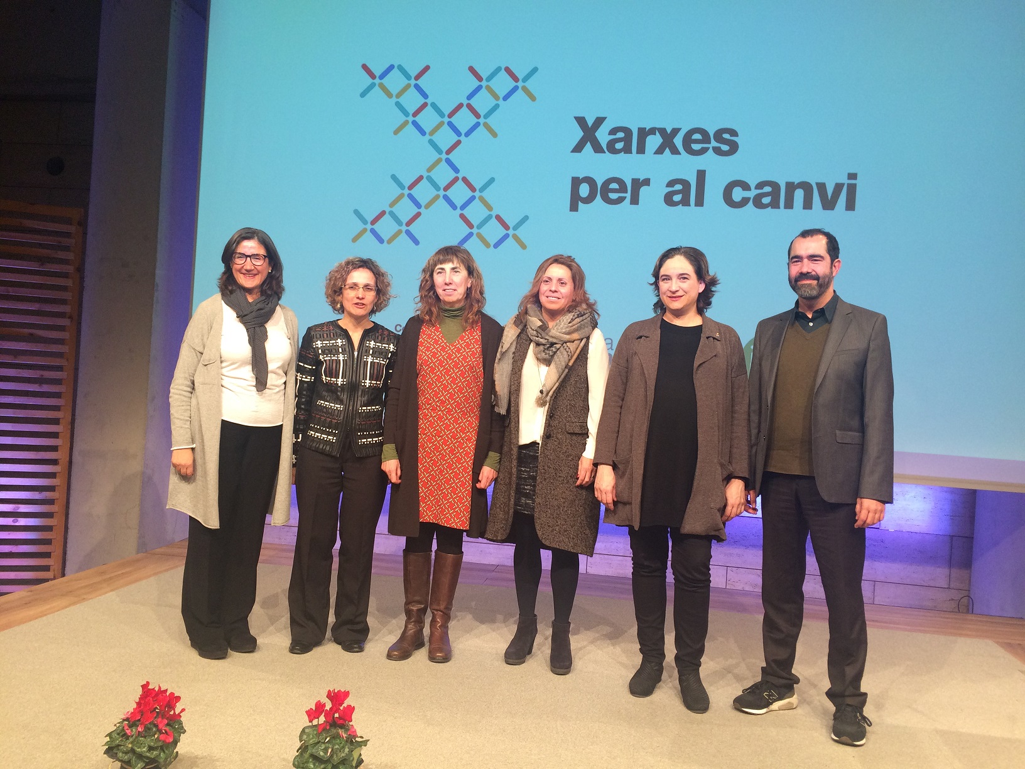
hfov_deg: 61.7
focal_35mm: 29
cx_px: 512
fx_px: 859
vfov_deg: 48.2
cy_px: 384
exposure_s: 1/33
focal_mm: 4.15
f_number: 2.2
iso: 100
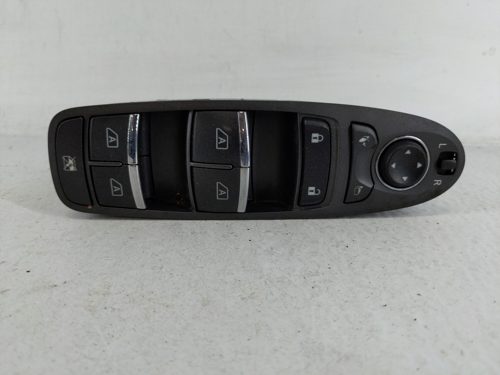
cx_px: 250
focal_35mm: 25
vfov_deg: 54.9
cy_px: 188
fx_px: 361
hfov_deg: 69.4
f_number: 1.73
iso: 58
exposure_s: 1/126
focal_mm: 4.38
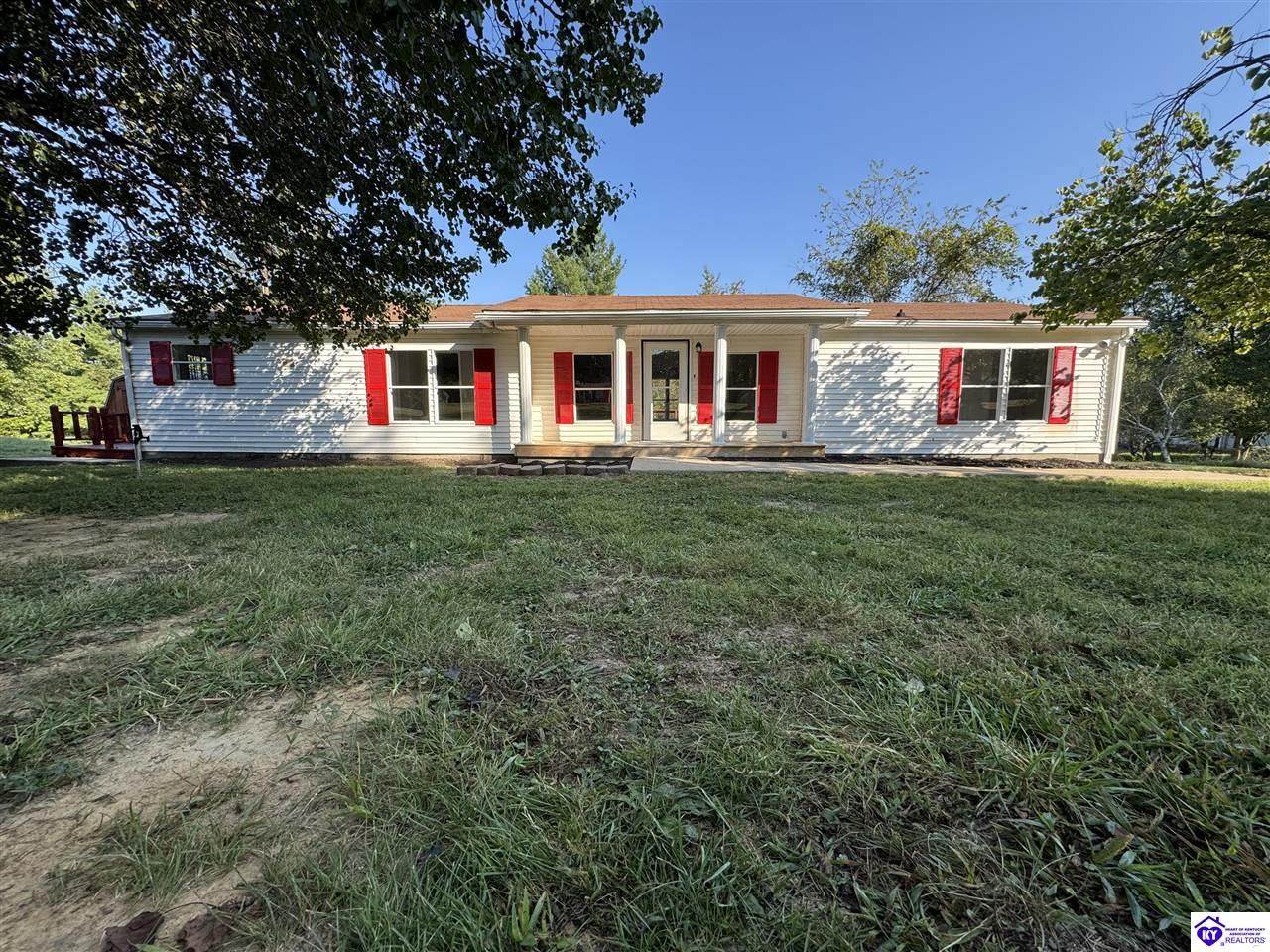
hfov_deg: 102.1
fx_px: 514
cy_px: 476
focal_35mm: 14
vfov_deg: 85.7
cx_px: 635
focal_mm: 2.22
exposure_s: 1/525
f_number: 2.2
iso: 40
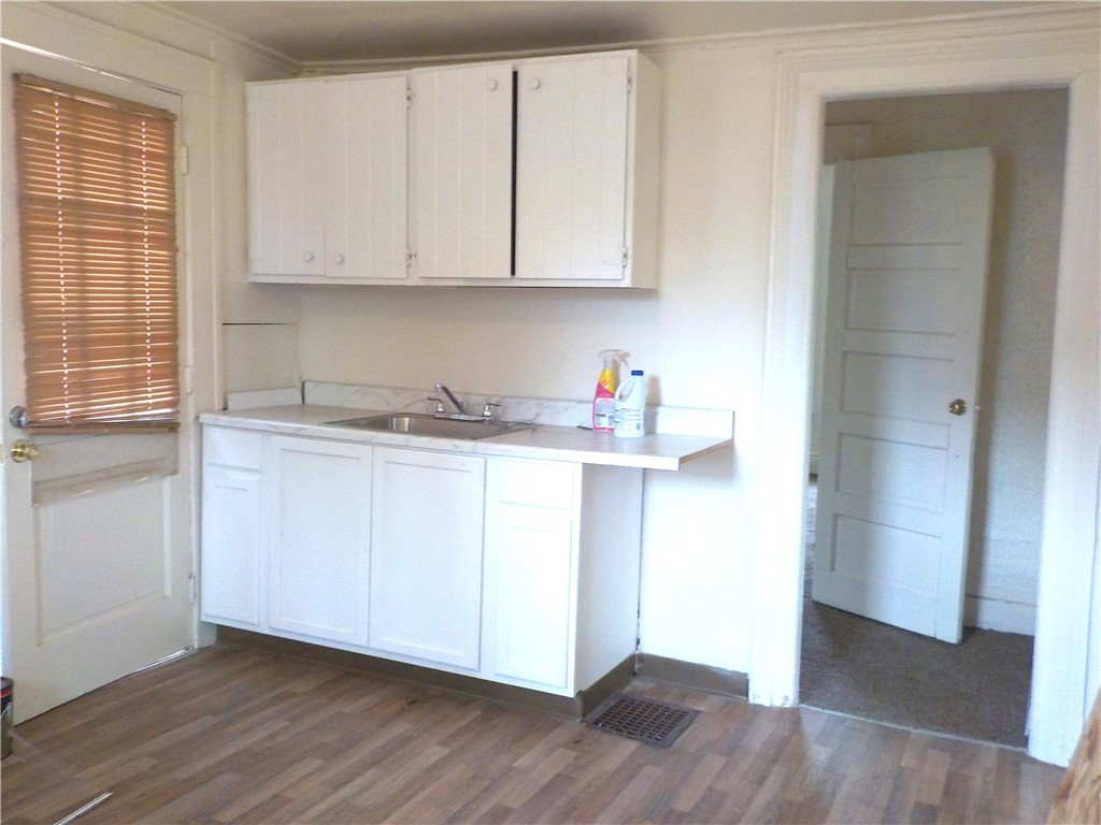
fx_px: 954
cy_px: 412
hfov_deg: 60.0
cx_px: 550
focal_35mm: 30
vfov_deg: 46.8
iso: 280
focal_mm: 4.1
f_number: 3.3
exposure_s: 1/30
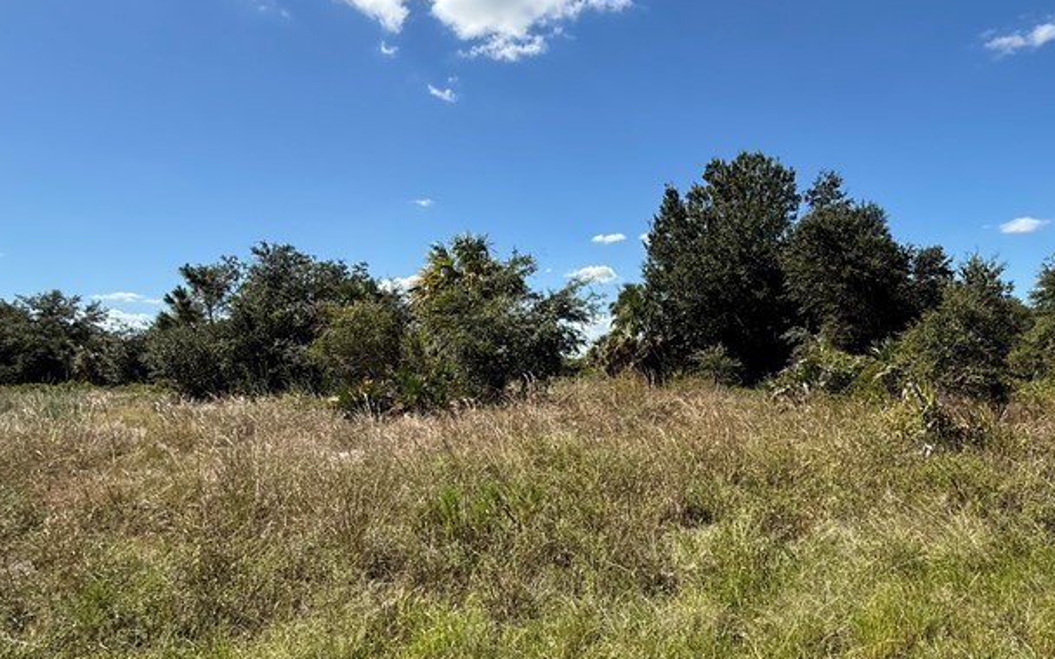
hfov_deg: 71.5
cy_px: 413
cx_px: 652
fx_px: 719
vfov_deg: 48.8
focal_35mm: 25
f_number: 2.2
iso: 50
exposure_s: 1/1399
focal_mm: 2.22
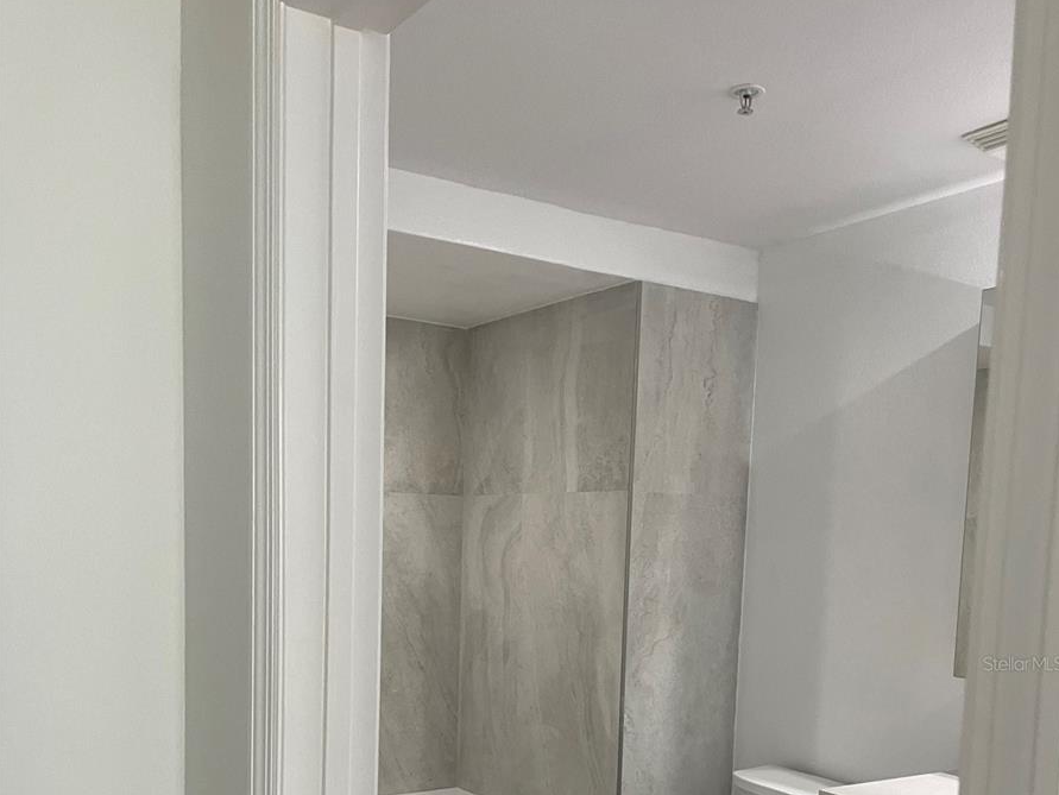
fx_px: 1071
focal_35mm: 35
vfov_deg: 38.8
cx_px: 532
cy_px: 663
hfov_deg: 52.6
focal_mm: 4.2
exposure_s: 1/60
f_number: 1.6
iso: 100
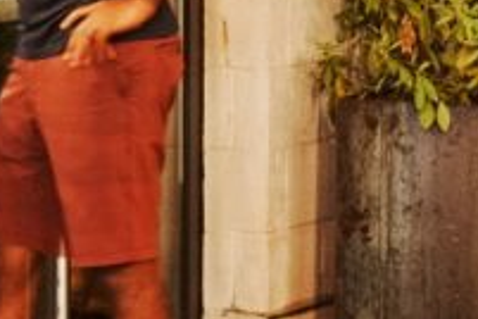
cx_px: 307
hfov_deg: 8.2
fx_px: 3319
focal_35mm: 250
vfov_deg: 5.5
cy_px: -118
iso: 500
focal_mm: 49
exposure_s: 1/2.5
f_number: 5.6
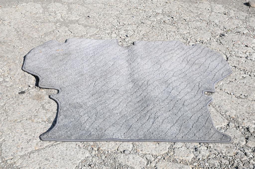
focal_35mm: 57
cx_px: 128
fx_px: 403
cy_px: 84
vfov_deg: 23.7
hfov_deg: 35.1
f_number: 14
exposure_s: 1/800
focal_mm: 38
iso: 1600
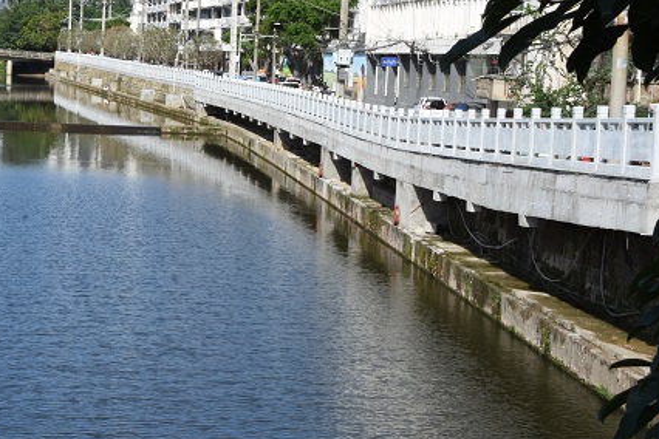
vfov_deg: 15.7
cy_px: 209
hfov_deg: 23.2
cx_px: 189
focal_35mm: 87
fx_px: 1592
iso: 200
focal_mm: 38
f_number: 25
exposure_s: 1/50
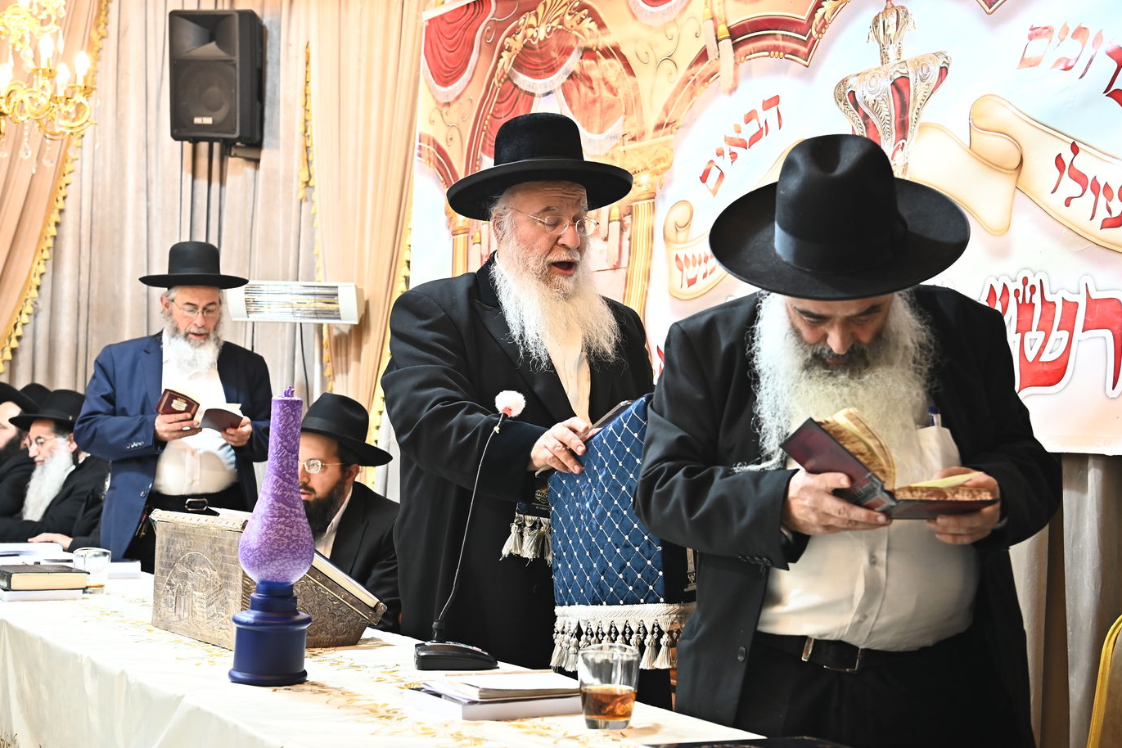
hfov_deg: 38.9
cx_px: 565
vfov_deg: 26.5
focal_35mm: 51
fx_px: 1589
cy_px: 377
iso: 2500
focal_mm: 50
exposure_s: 1/160
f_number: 5.6
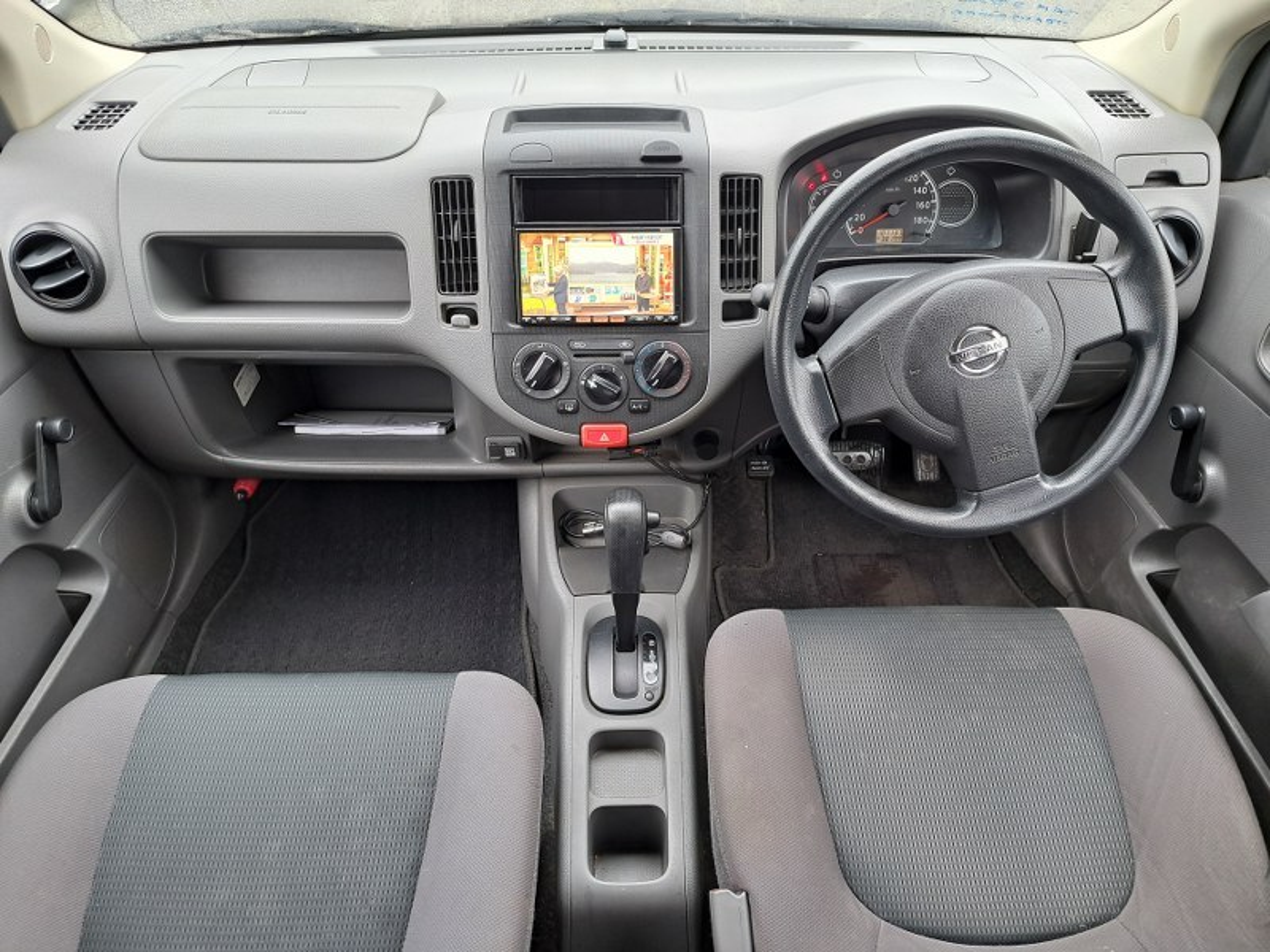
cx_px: 635
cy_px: 476
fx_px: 881
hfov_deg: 71.6
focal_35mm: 24
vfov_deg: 56.8
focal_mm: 5.23
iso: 50
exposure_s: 1/50
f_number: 1.8
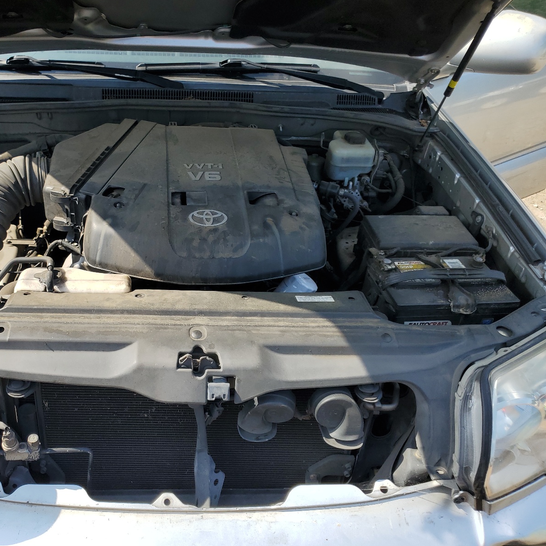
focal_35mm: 31
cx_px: 190
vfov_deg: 52.5
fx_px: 553
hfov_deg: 51.7
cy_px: 270
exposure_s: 1/1250
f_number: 1.5
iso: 50
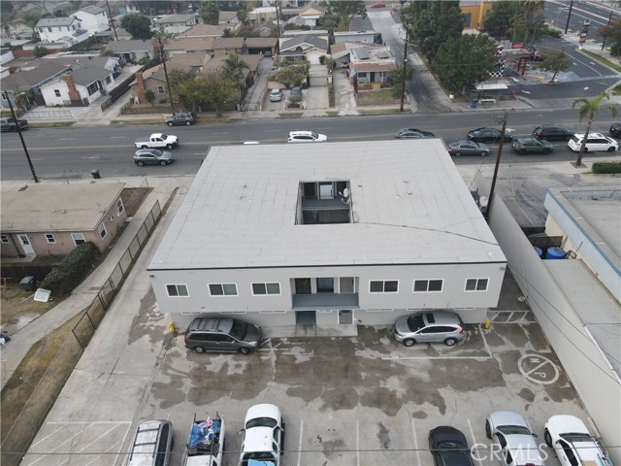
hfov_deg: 71.6
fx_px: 431
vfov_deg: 56.8
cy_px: 233
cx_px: 310
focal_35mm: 24
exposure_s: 1/240
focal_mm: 4.5
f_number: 2.8
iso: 100
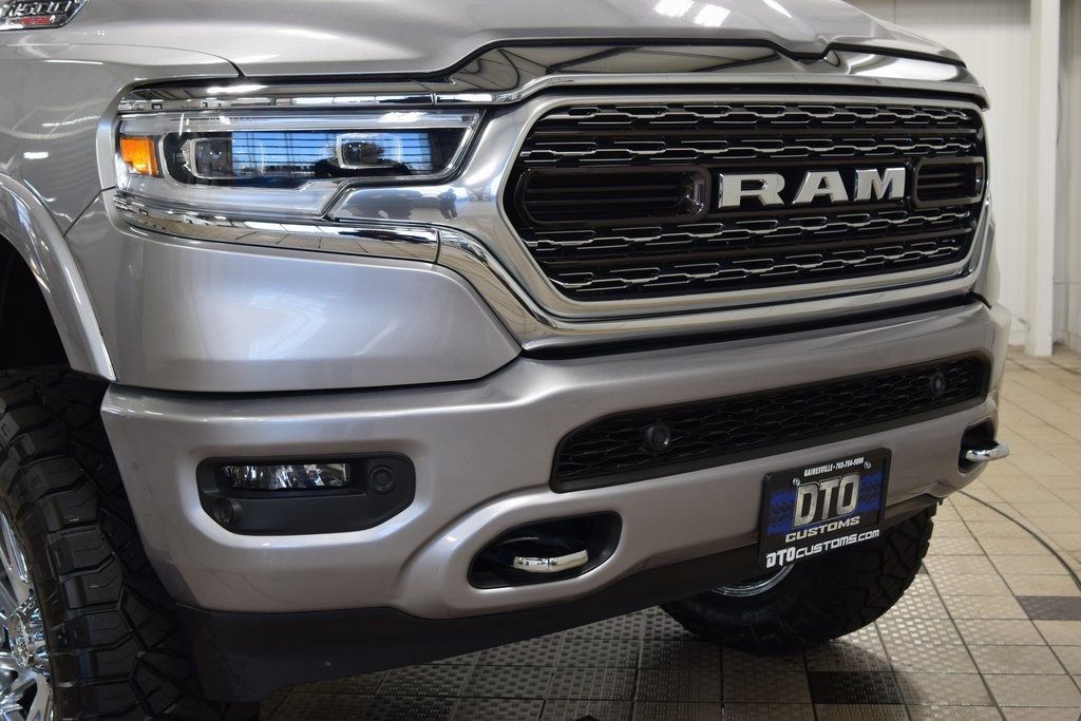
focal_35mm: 48
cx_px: 540
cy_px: 360
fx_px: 1441
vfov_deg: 28.1
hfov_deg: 41.1
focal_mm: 32
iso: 400
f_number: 6.3
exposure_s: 1/15
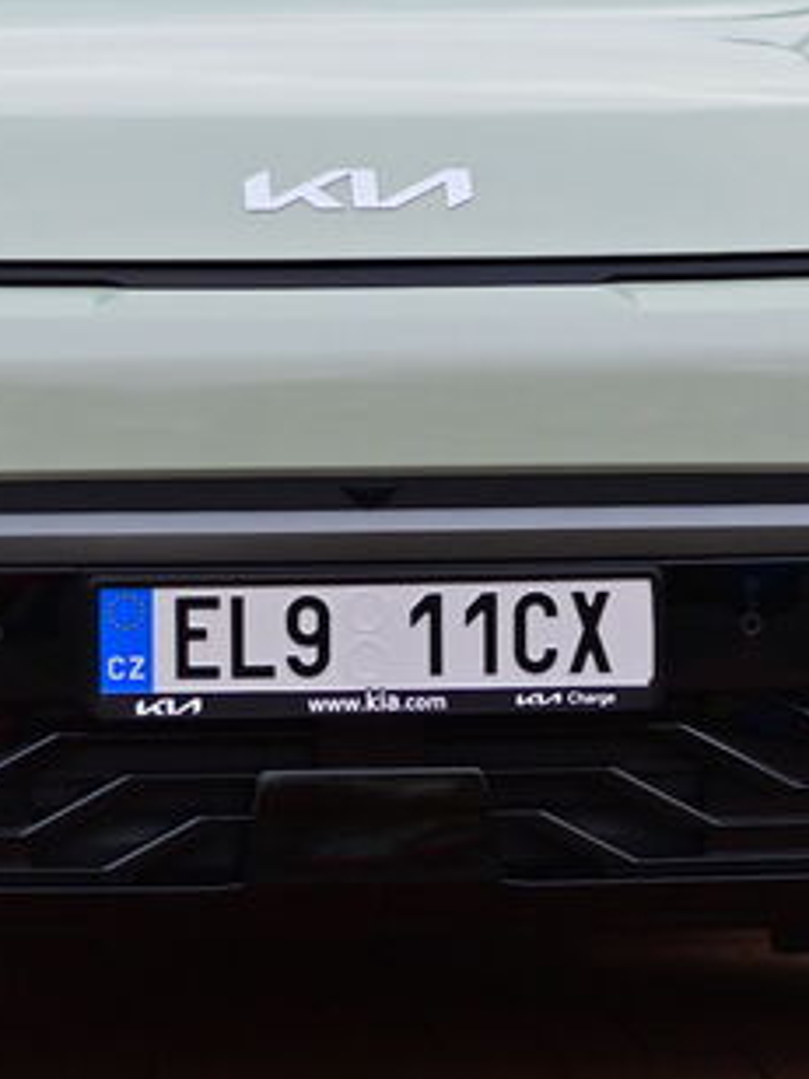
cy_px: 378
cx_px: 200
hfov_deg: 6.6
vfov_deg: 8.8
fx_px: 7011
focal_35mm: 225
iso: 400
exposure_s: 1/1600
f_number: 2
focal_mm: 50
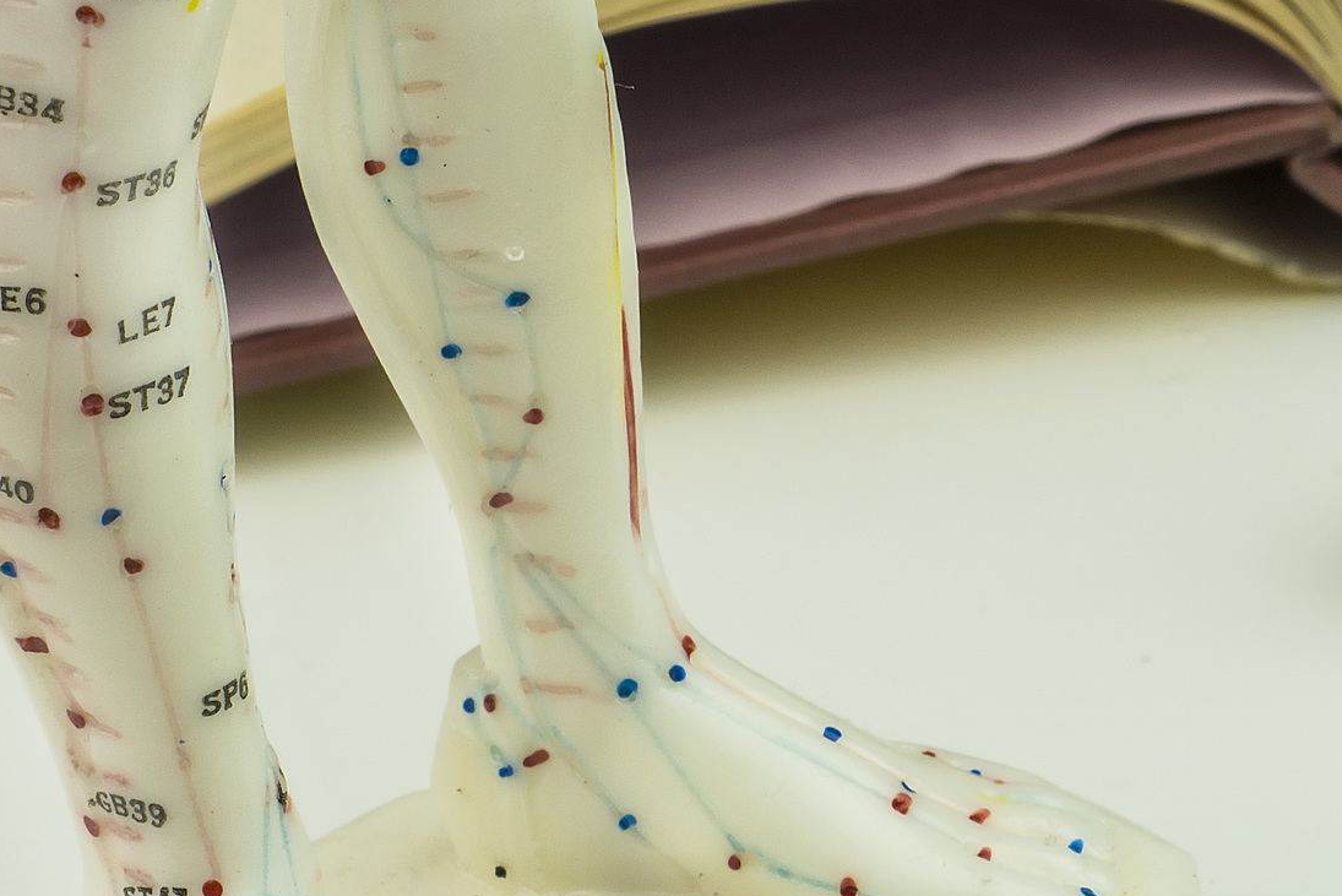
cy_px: 604
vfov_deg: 8.2
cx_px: 1291
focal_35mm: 168
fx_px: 6265
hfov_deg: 12.1
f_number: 16
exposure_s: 1/80
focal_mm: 50
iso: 200
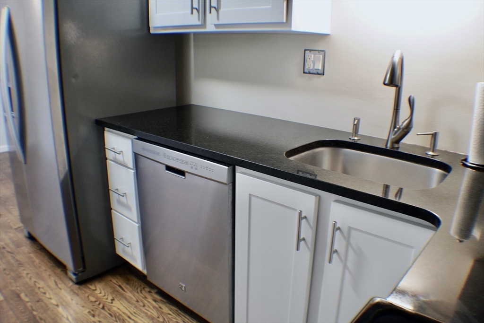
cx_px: 242
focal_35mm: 38
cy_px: 162
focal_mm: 25
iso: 800
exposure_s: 1/8
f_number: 8
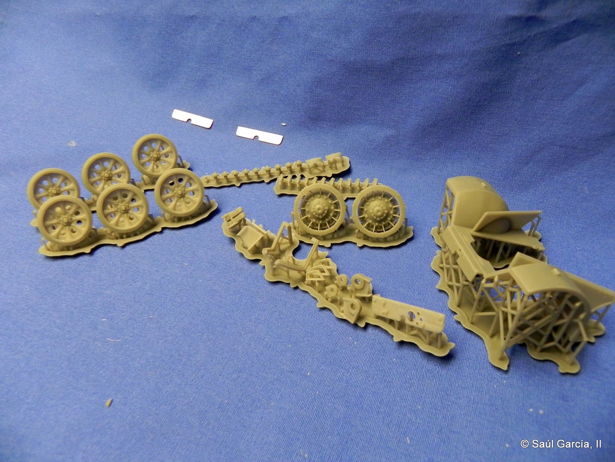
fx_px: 462
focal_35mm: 26
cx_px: 308
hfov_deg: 67.3
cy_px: 231
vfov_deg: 53.1
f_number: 2.8
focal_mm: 4.6
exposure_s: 1/25.1
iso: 400
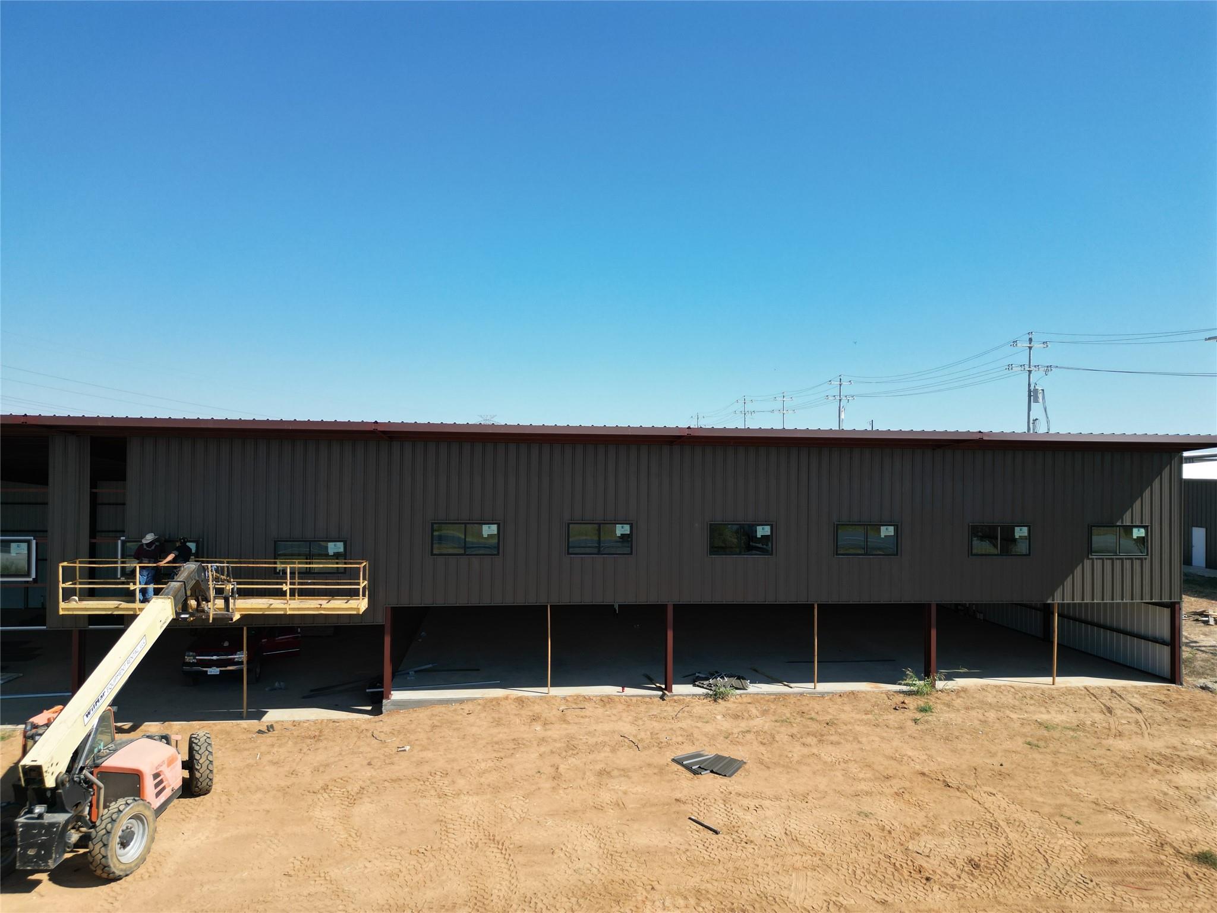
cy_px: 456
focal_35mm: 24
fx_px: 844
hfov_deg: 71.6
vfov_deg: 56.8
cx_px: 608
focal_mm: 6.72
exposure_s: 1/2500
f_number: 1.7
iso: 110
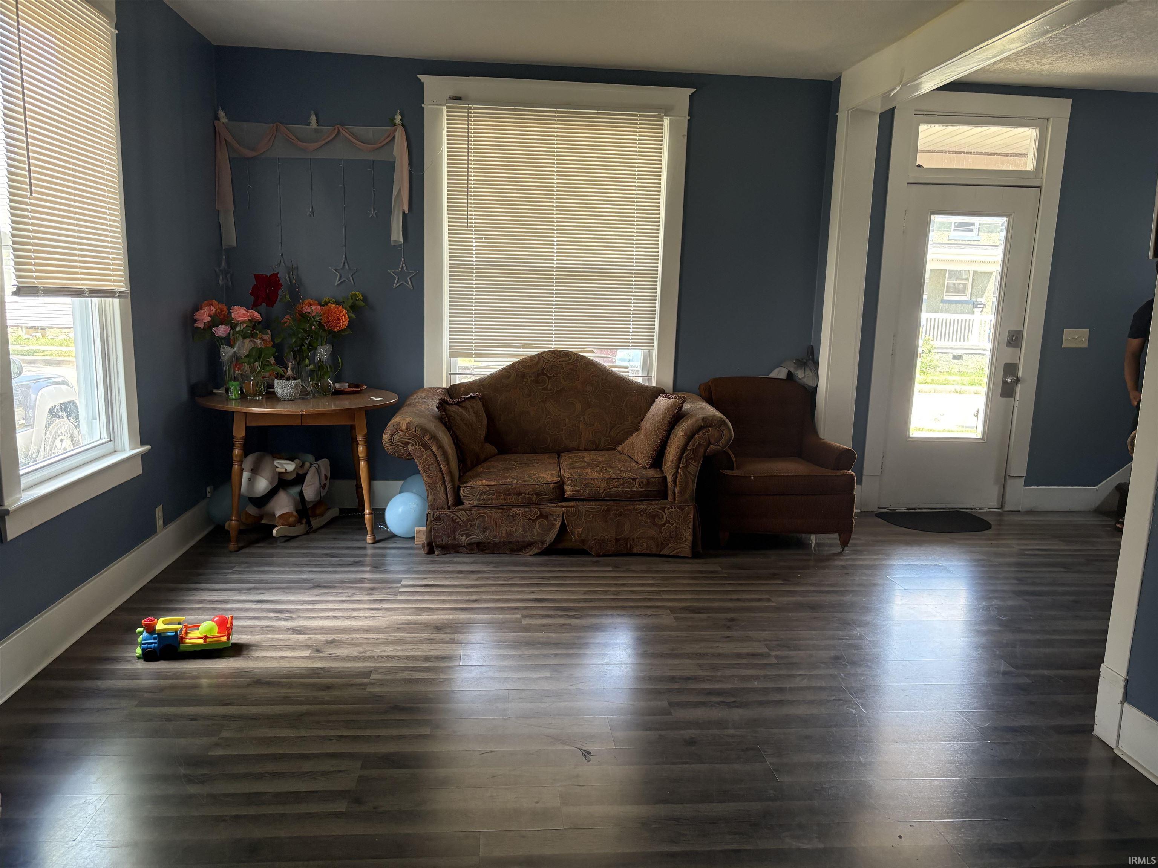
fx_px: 870
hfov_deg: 67.3
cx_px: 579
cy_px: 434
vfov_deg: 53.1
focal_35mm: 26
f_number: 1.6
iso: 125
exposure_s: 1/84
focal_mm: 5.96
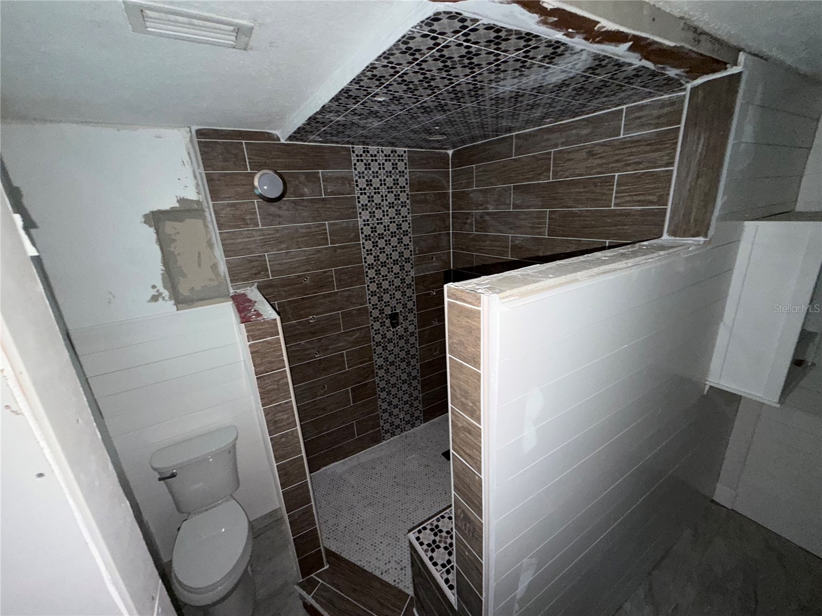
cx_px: 411
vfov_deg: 85.7
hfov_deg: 102.1
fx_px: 332
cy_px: 308
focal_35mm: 14
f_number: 2.2
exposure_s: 1/30
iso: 200
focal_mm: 2.22
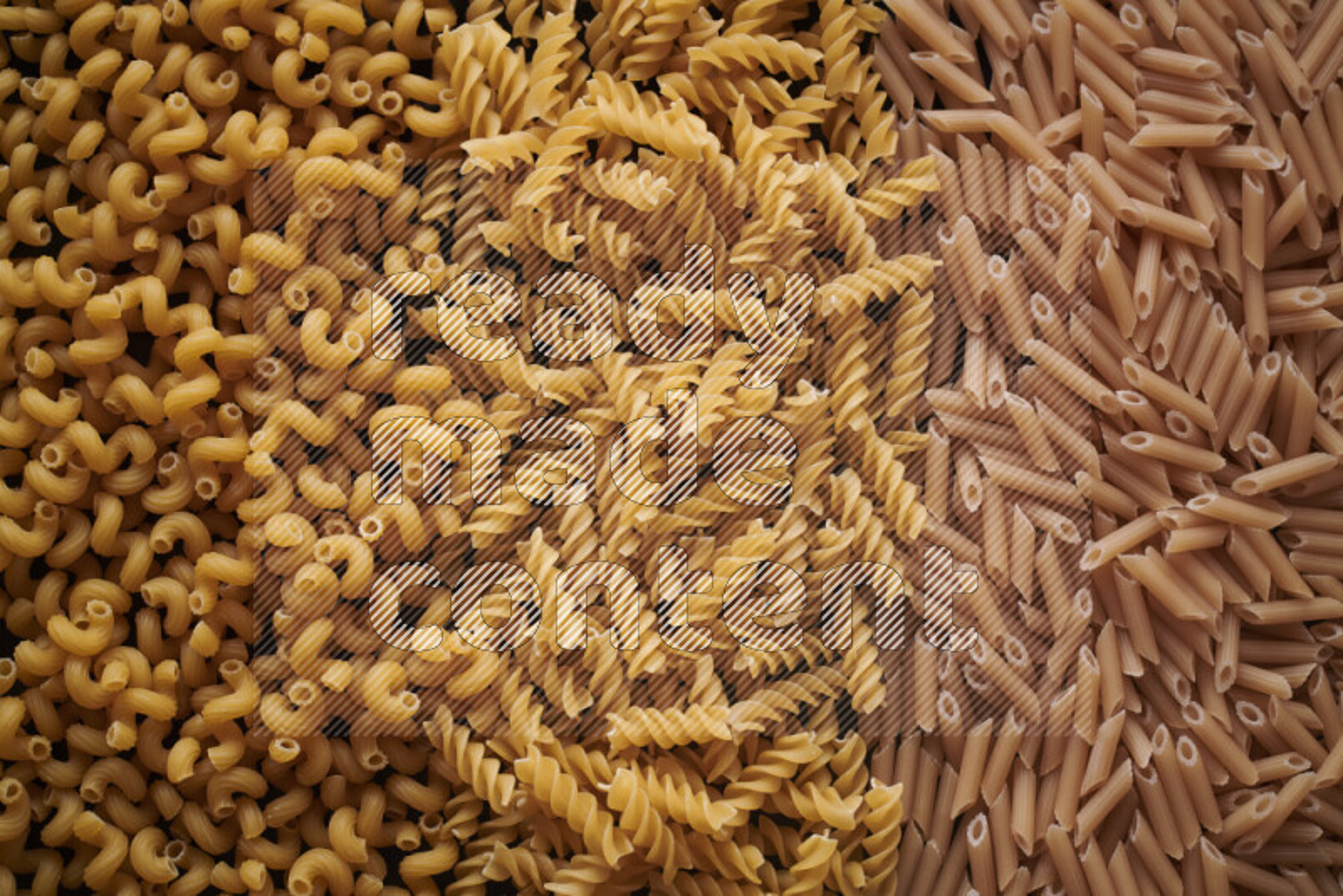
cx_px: 672
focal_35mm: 50
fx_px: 1866
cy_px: 448
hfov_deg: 39.6
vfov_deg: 27.0
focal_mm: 50
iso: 160
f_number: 8
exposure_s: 1/100
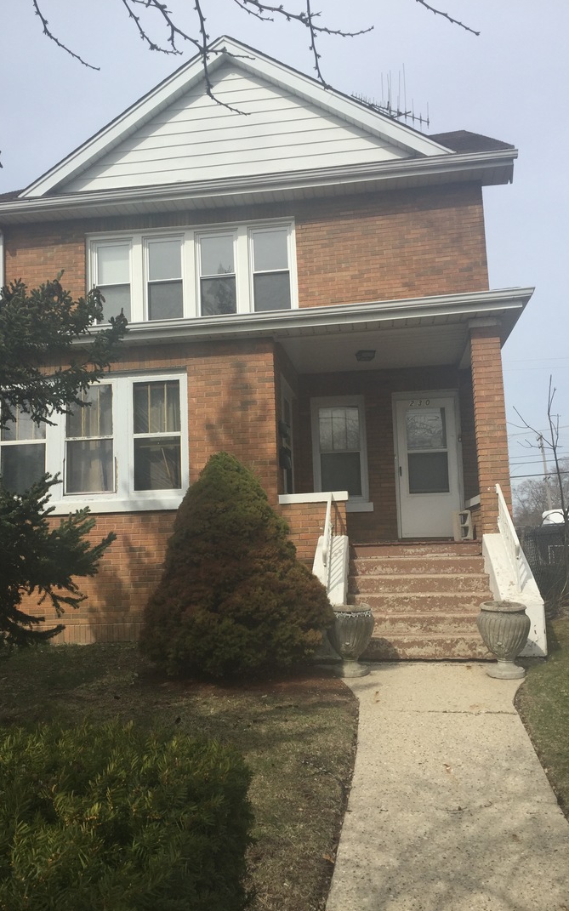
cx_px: 270
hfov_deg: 40.6
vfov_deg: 61.2
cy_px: 454
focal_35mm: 31
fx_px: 769
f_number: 2.2
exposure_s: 1/1980
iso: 32
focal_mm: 4.15
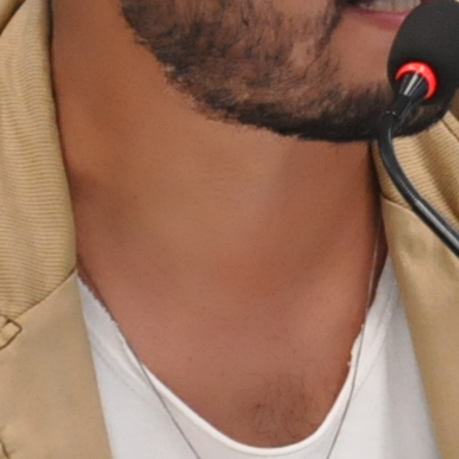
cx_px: 335
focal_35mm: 761
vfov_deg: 2.3
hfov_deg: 2.3
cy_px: 49
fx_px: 11416
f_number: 5.6
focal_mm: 92
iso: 2000
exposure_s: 1/125
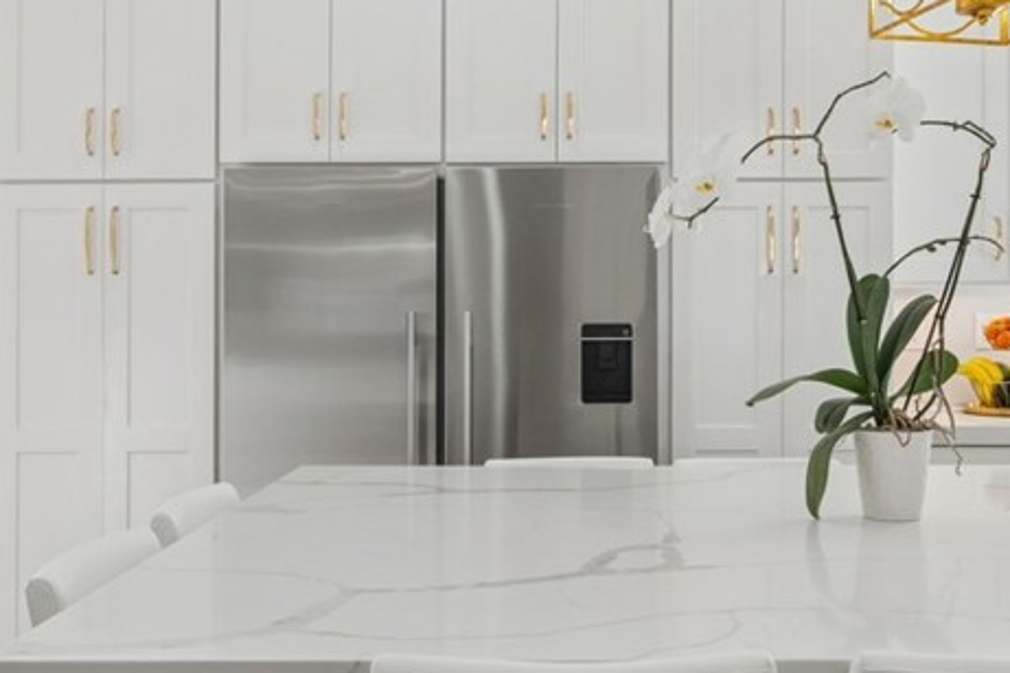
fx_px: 1122
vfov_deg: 33.4
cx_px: 587
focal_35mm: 40
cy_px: 323
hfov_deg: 48.3
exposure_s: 1/40
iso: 200
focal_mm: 18
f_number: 8
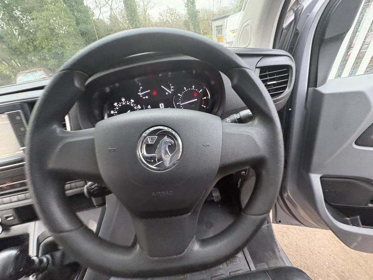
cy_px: 140
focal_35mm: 14
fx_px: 151
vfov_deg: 85.7
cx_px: 186
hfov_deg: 102.1
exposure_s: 1/60
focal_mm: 2.22
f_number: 2.2
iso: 640
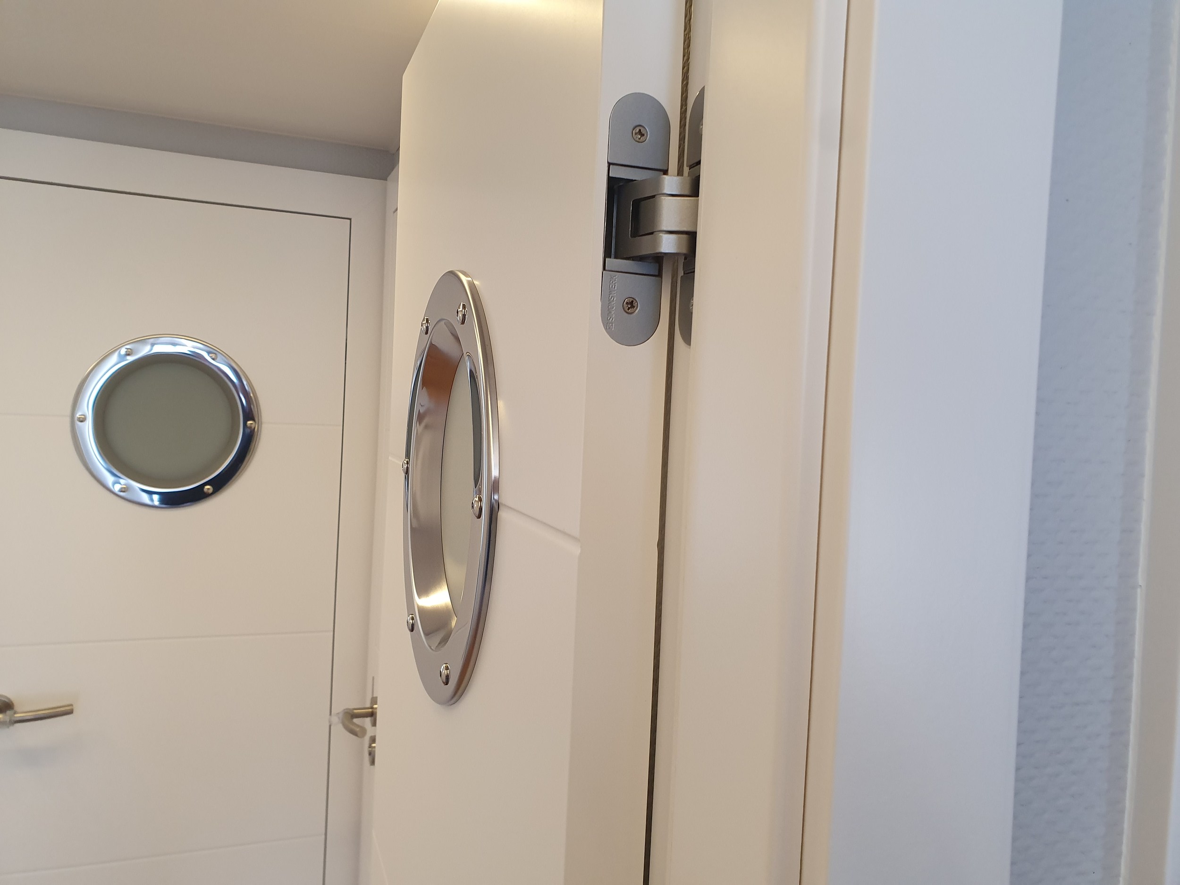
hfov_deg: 67.3
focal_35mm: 26
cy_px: 442
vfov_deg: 53.1
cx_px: 590
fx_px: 886
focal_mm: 4.32
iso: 250
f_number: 2.4
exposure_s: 1/100
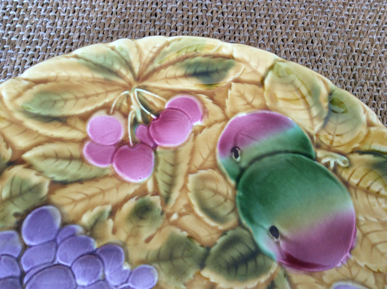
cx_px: 194
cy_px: 144
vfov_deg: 44.1
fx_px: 357
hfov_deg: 56.9
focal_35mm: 32
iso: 50
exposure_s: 1/25
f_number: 2.4
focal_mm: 3.3
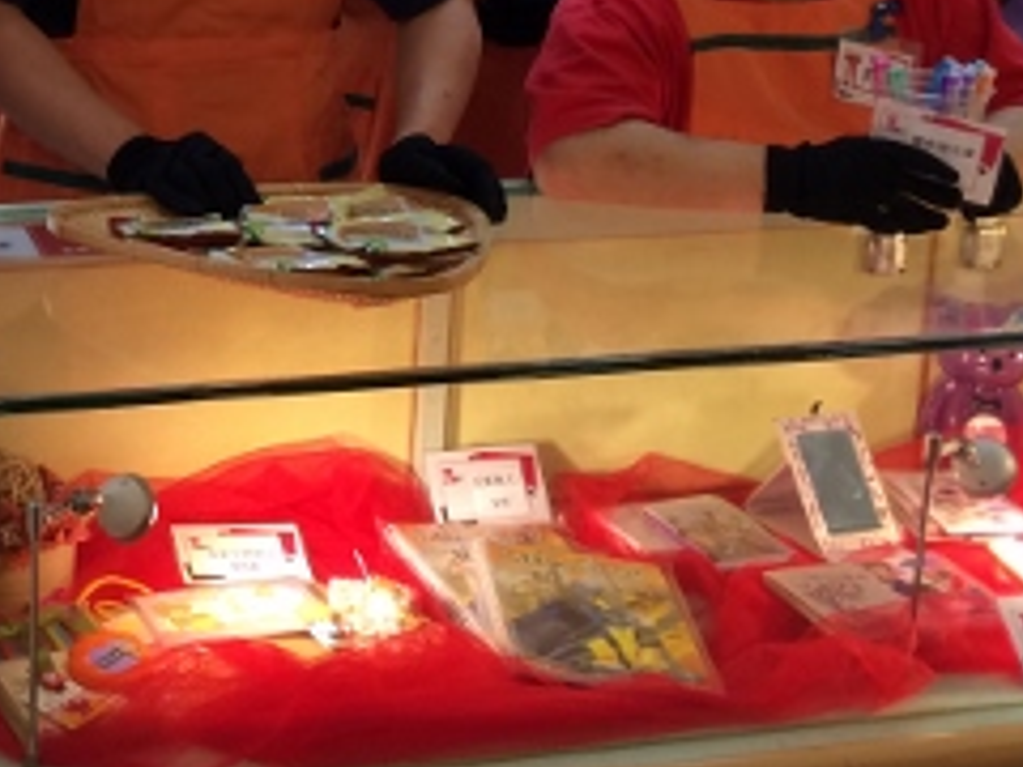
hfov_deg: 23.2
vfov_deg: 17.8
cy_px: -77
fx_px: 2364
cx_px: -47
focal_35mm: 80
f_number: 2.2
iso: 40
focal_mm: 4.12
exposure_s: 1/33
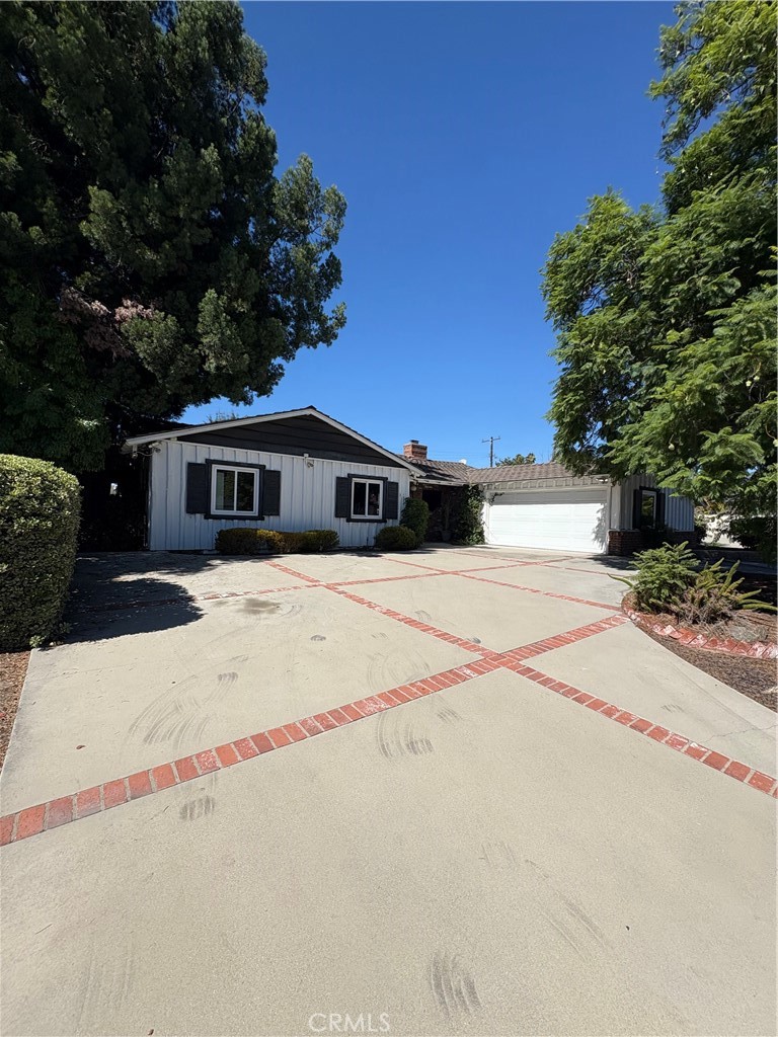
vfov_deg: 102.1
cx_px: 389
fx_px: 420
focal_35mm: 14
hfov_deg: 85.7
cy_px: 518
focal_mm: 2.22
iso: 50
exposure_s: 1/2494
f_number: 2.2
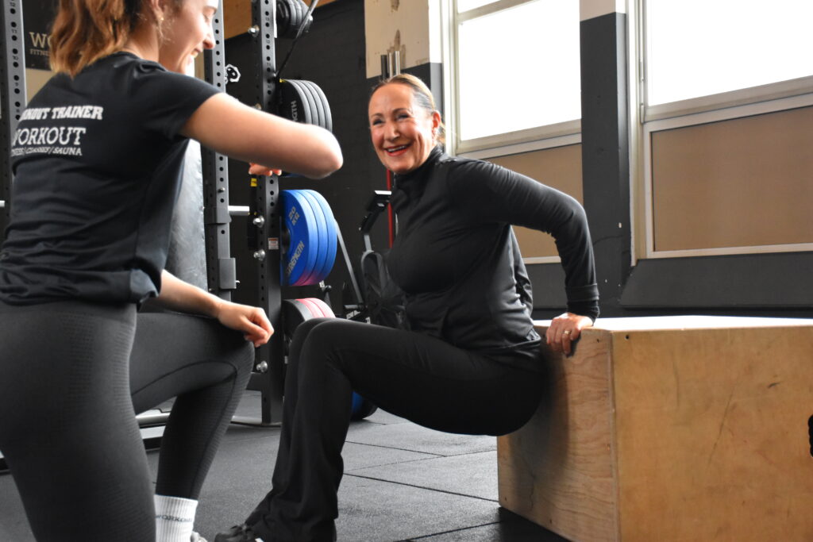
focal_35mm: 51
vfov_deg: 26.5
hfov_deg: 38.9
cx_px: 406
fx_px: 1152
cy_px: 271
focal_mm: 34
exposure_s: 1/200
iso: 3200
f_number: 4.2
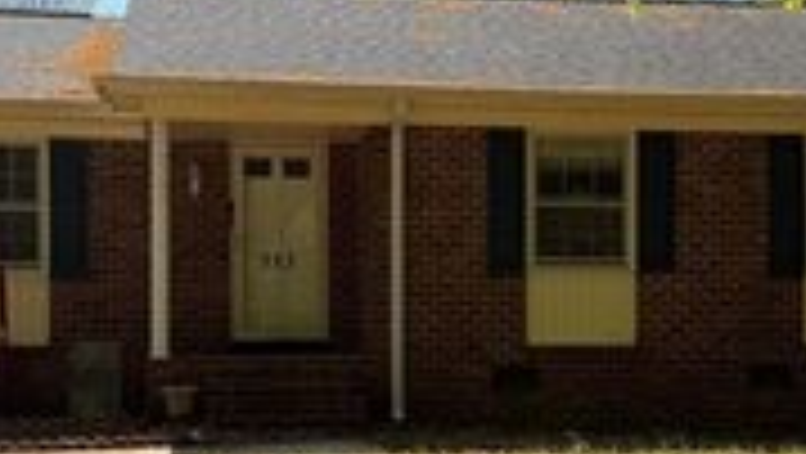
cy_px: 353
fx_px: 1561
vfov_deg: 16.5
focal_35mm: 73
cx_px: 459
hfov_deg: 28.9
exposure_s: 1/3759
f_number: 1.78
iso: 100
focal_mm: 6.76
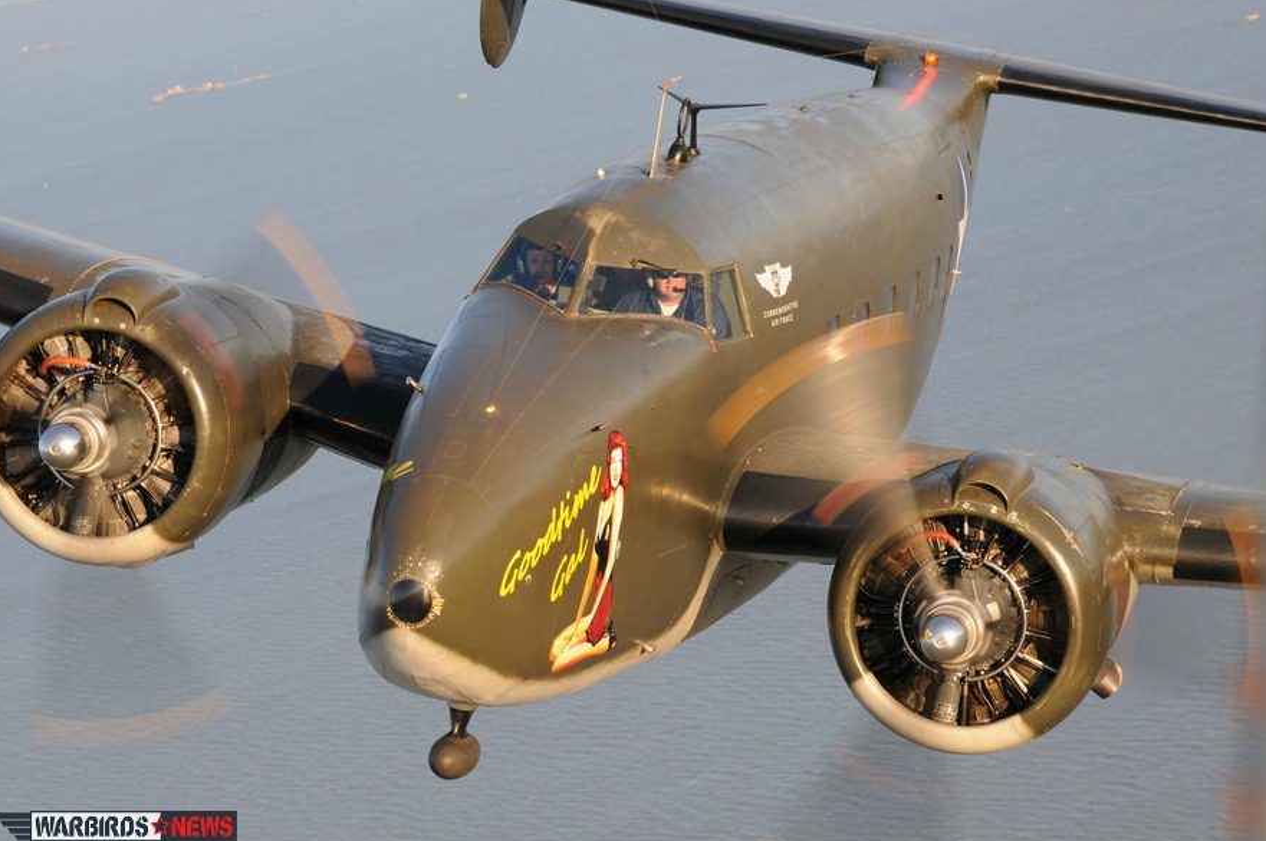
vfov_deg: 8.5
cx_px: 622
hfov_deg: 12.7
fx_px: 5672
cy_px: 427
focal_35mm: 162
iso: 200
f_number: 8
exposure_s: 1/200
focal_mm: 105
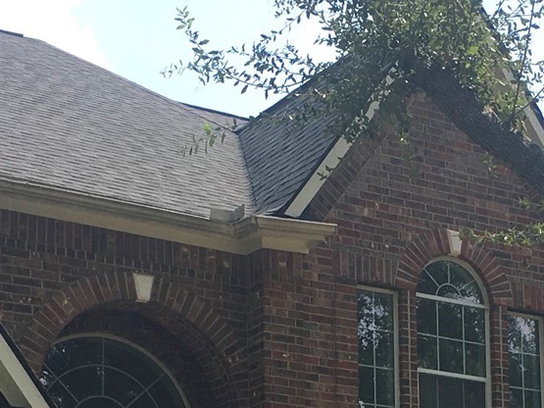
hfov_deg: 18.3
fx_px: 1681
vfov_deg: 13.3
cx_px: 408
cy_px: 556
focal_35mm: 107
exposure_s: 1/1148
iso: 25
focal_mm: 4.15
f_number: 2.2
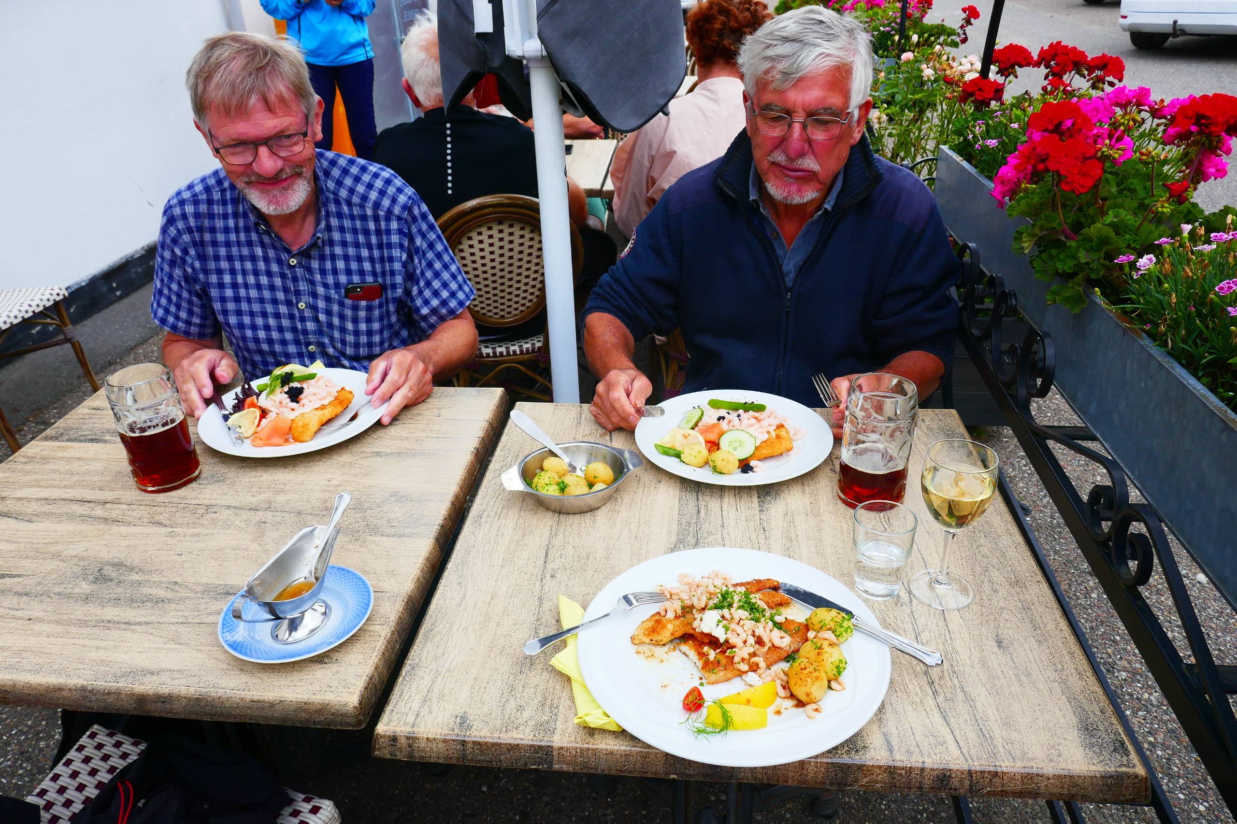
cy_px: 412
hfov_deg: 71.5
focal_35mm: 25
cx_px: 618
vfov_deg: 51.3
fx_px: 859
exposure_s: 1/250
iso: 125
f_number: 4.5
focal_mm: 9.1
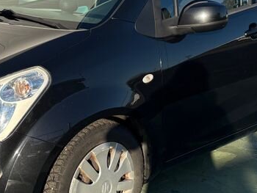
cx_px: 120
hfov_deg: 25.6
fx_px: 565
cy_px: 53
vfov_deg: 19.3
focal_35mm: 76
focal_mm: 5.96
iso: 50
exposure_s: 1/3623
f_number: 1.6
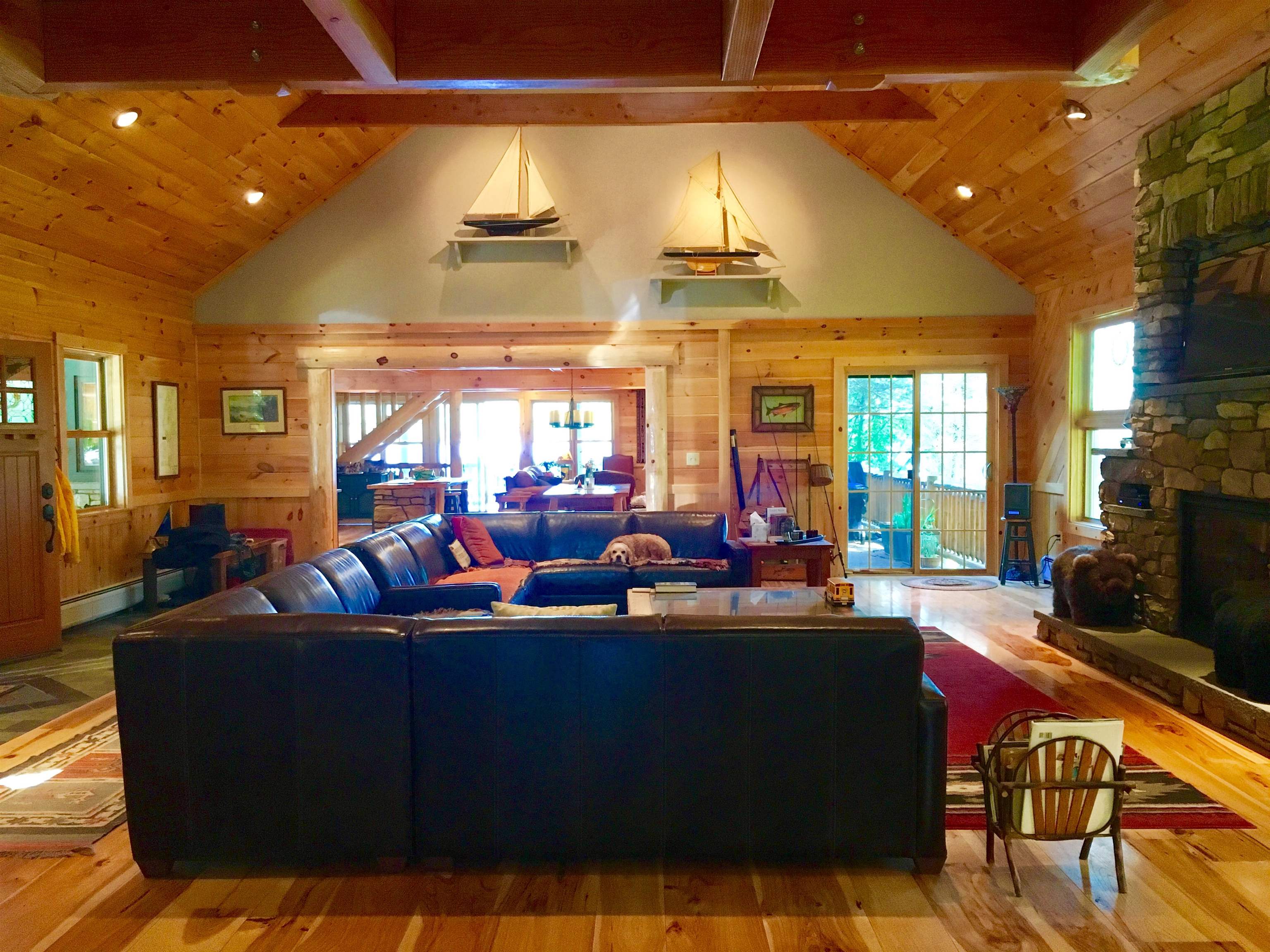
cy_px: 476
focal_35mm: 29
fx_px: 1064
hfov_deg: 61.7
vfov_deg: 48.2
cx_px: 635
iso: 250
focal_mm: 4.15
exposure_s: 1/30
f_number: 2.2
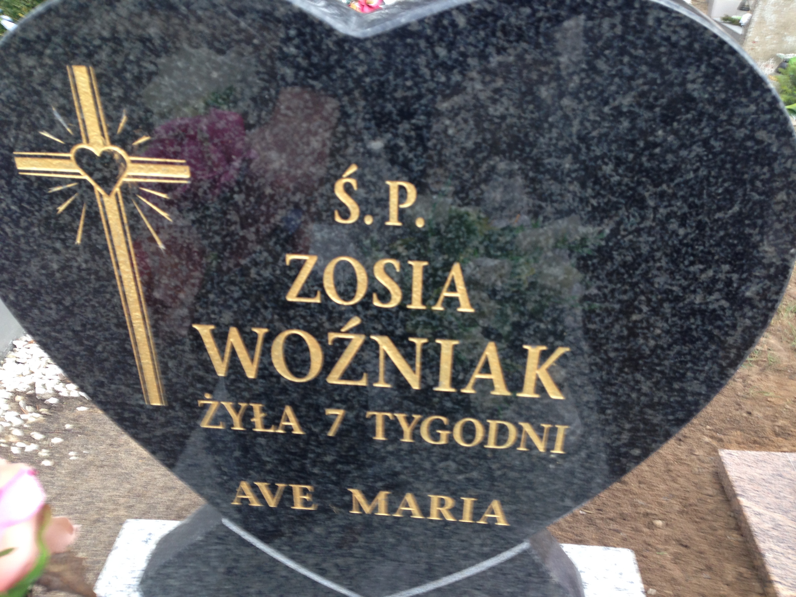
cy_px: 298
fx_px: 759
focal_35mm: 33
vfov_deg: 42.9
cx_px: 398
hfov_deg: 55.4
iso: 50
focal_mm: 4.12
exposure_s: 1/20
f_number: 2.4
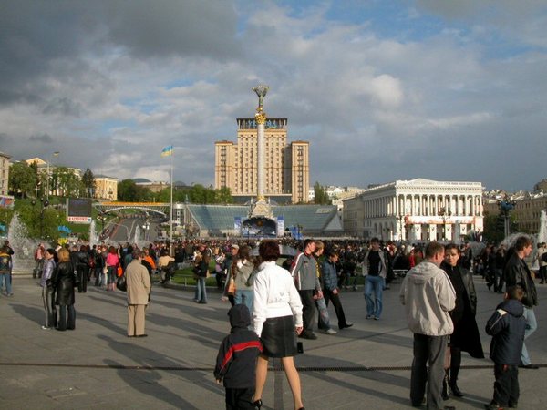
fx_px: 553
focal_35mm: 35
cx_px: 274
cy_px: 205
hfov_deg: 52.6
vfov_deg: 40.7
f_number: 8
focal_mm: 8.9
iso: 200
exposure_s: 1/500
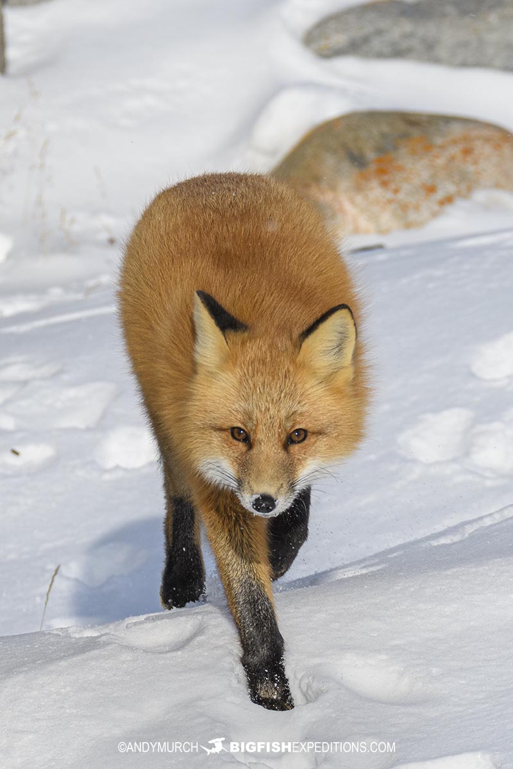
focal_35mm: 540
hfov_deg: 2.5
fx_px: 11542
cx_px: 256
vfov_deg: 3.8
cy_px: 384
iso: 800
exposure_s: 1/1000
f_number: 8
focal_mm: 360
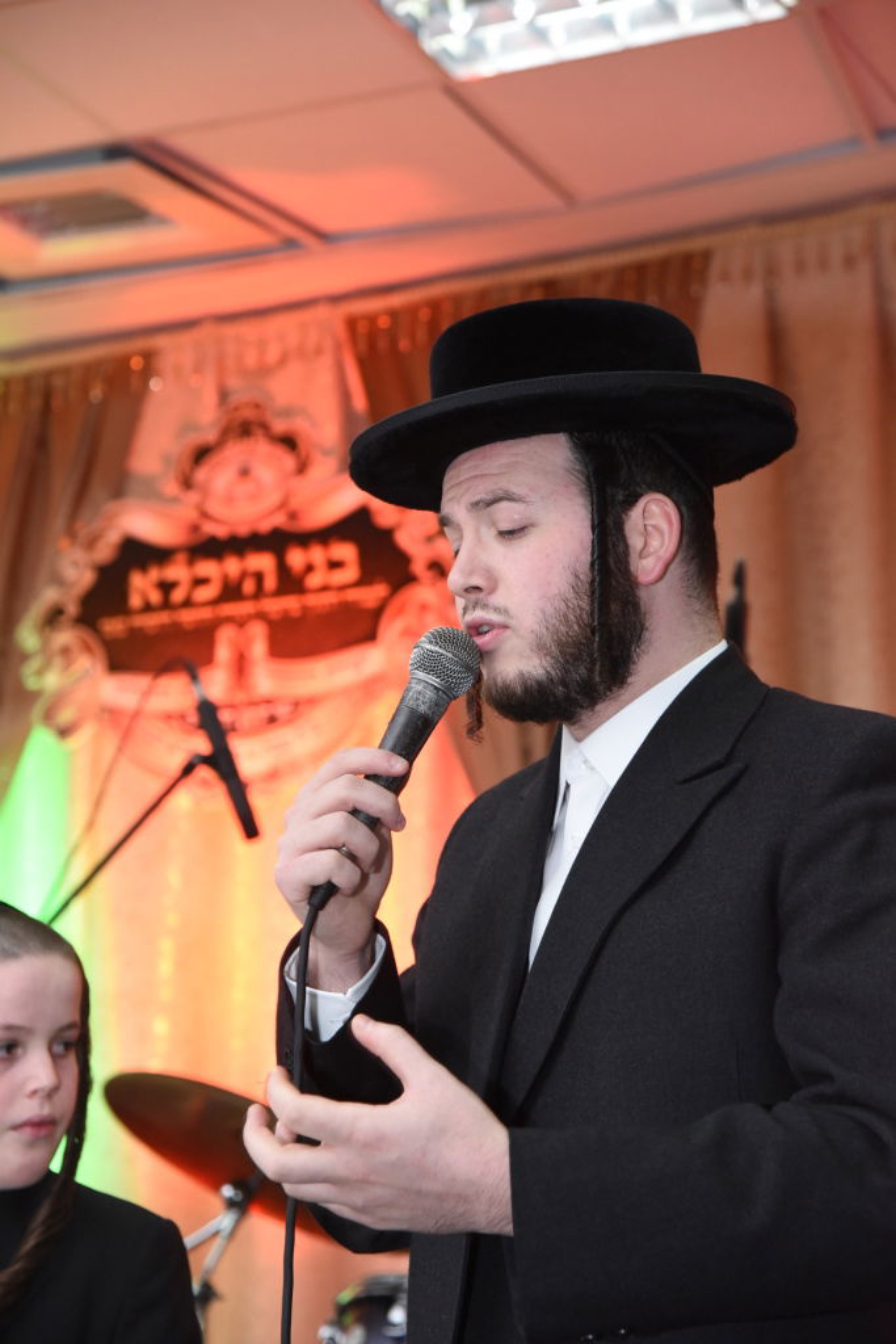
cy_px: 672
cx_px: 448
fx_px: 3433
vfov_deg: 22.1
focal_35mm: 92
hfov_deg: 14.9
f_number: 5.6
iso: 2500
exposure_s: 1/125
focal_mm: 92
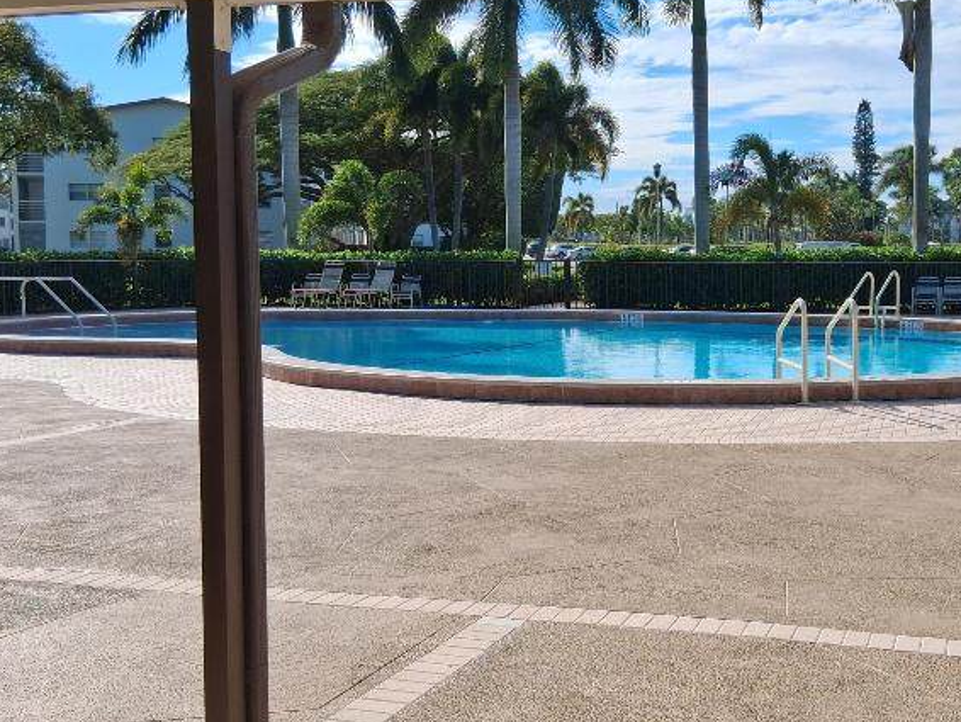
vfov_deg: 30.9
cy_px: 328
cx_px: 694
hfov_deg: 39.6
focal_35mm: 47
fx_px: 1305
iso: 25
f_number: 1.8
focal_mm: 3.98
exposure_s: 1/1198
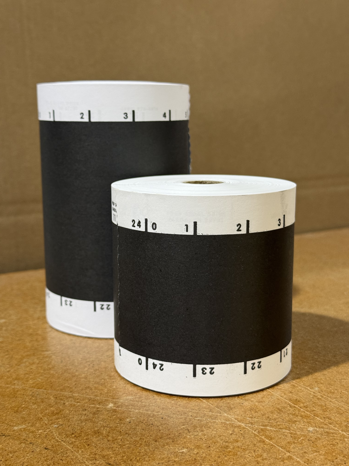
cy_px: 233
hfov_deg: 30.3
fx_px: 645
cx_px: 174
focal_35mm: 48
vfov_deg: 39.7
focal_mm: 6.76
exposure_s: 1/60
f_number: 1.78
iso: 125
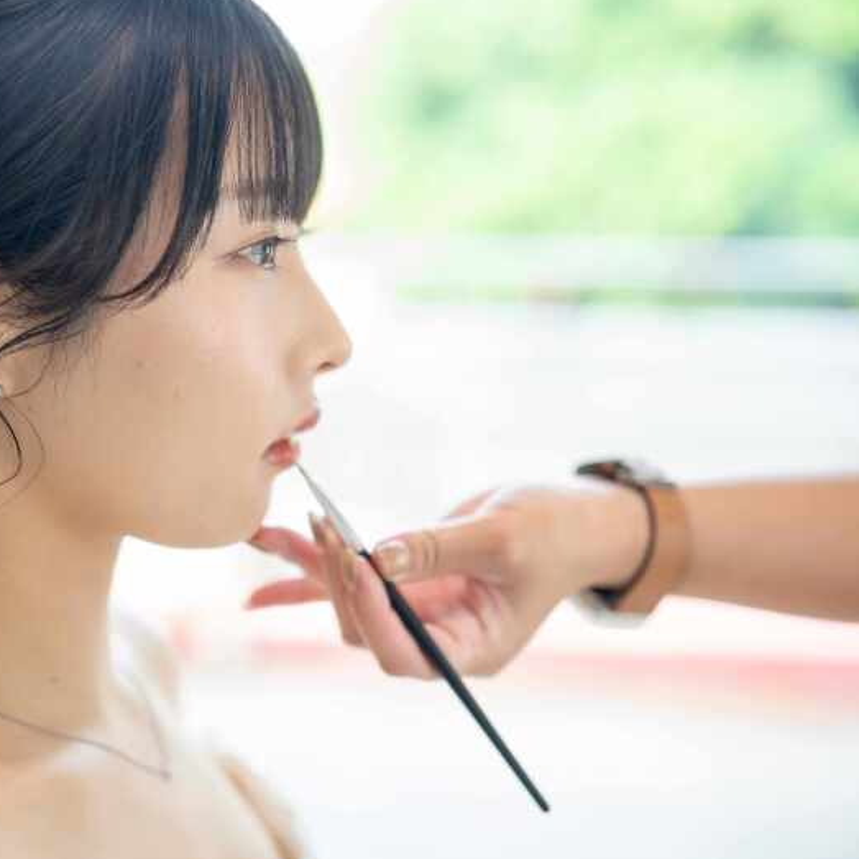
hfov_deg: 26.5
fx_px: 1825
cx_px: 370
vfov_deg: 26.5
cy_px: 428
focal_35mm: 65
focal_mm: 50
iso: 400
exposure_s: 1/200
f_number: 2.2
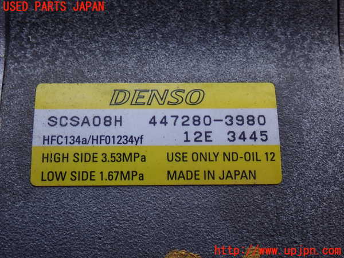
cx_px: 172
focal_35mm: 67
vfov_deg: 21.9
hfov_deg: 29.0
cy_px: 129
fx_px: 666
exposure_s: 1/125
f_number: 3.8
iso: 200
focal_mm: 11.88
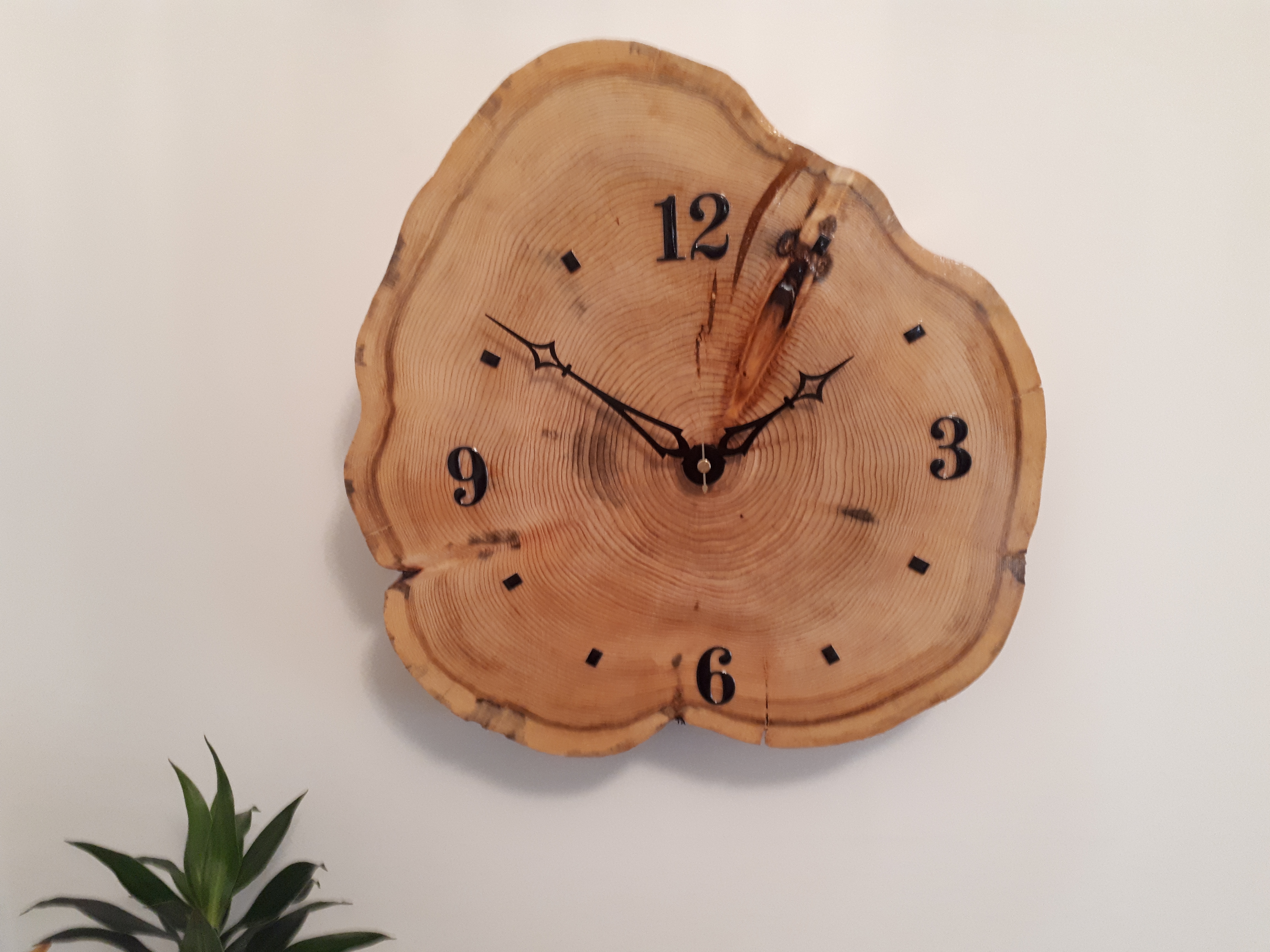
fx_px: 991
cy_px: 476
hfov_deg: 65.3
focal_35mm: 27
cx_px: 635
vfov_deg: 51.4
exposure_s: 1/15
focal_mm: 3.6
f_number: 1.9
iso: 320
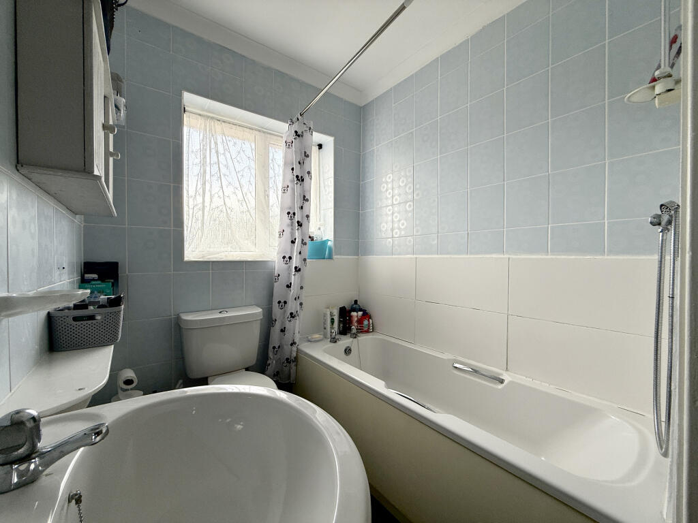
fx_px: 282
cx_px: 349
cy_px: 262
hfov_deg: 102.1
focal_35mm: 14
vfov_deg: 85.7
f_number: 2.2
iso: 64
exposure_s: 1/135
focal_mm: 2.22
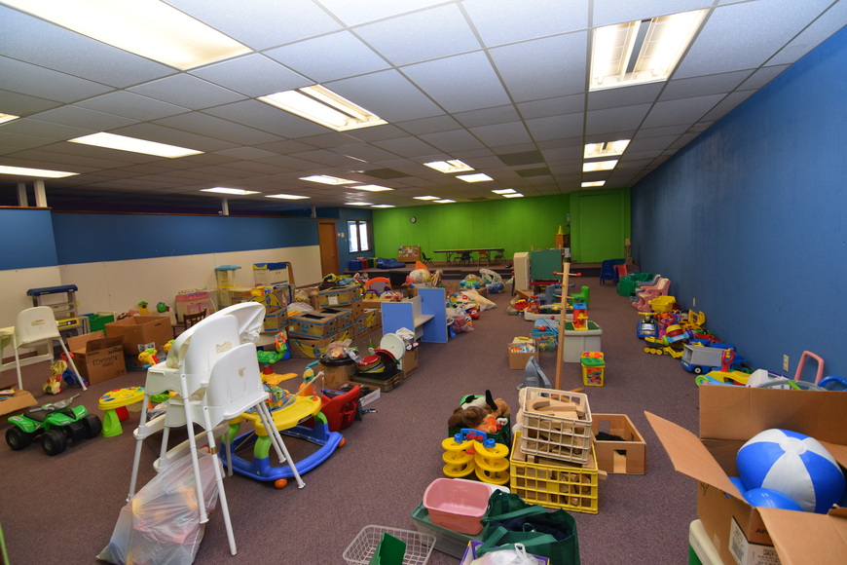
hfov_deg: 95.0
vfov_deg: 72.1
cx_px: 424
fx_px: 388
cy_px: 282
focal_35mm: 16
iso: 800
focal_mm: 11
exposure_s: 1/100
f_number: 5
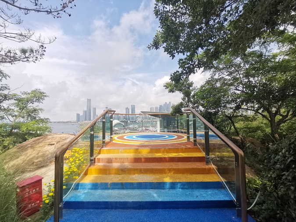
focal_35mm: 17
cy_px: 111
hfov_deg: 91.0
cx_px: 148
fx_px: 145
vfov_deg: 74.7
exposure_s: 1/871
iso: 50
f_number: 2.2
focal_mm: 2.23
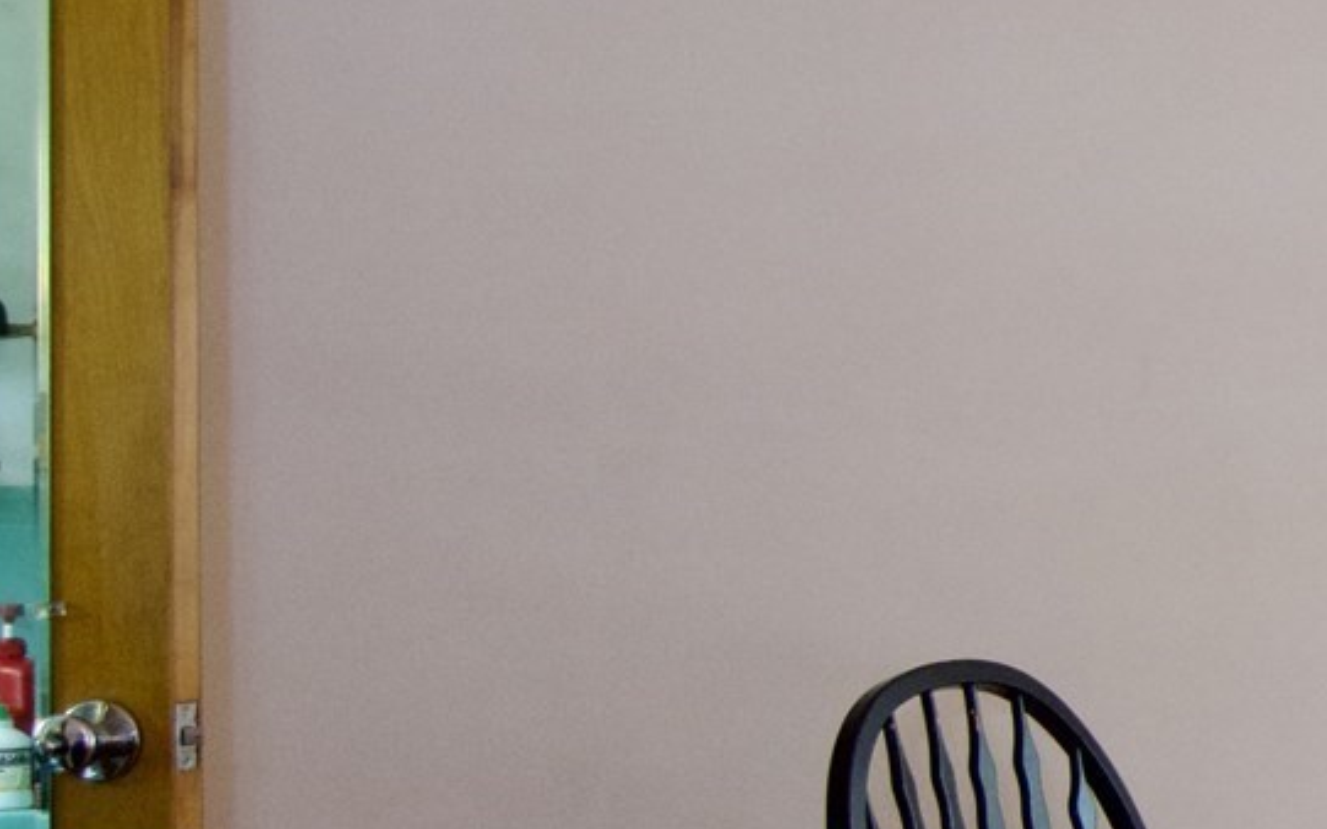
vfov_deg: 16.1
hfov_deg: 19.7
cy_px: 568
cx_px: 2313
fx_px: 2929
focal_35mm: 81
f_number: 3.2
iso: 800
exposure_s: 1/60
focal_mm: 14
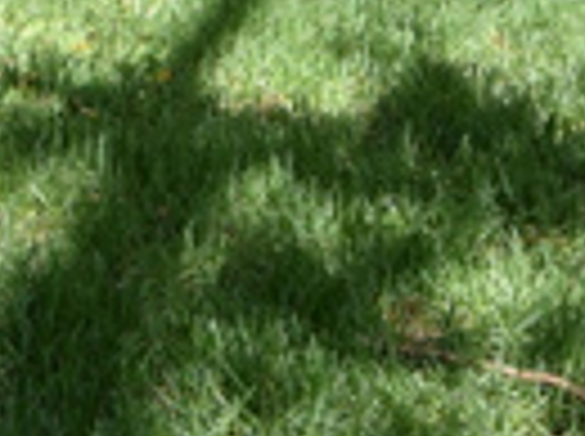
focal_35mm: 114
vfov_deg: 11.5
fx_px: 1923
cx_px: -315
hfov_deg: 15.8
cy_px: -465
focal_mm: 10
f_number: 8
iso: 250
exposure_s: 1/250
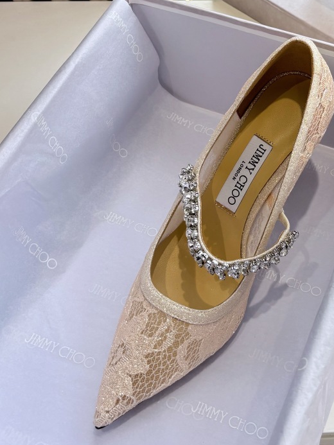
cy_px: 87
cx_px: 295
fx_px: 694
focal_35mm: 54
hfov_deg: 26.2
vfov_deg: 34.4
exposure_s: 1/550
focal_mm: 5.96
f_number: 1.6
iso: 50
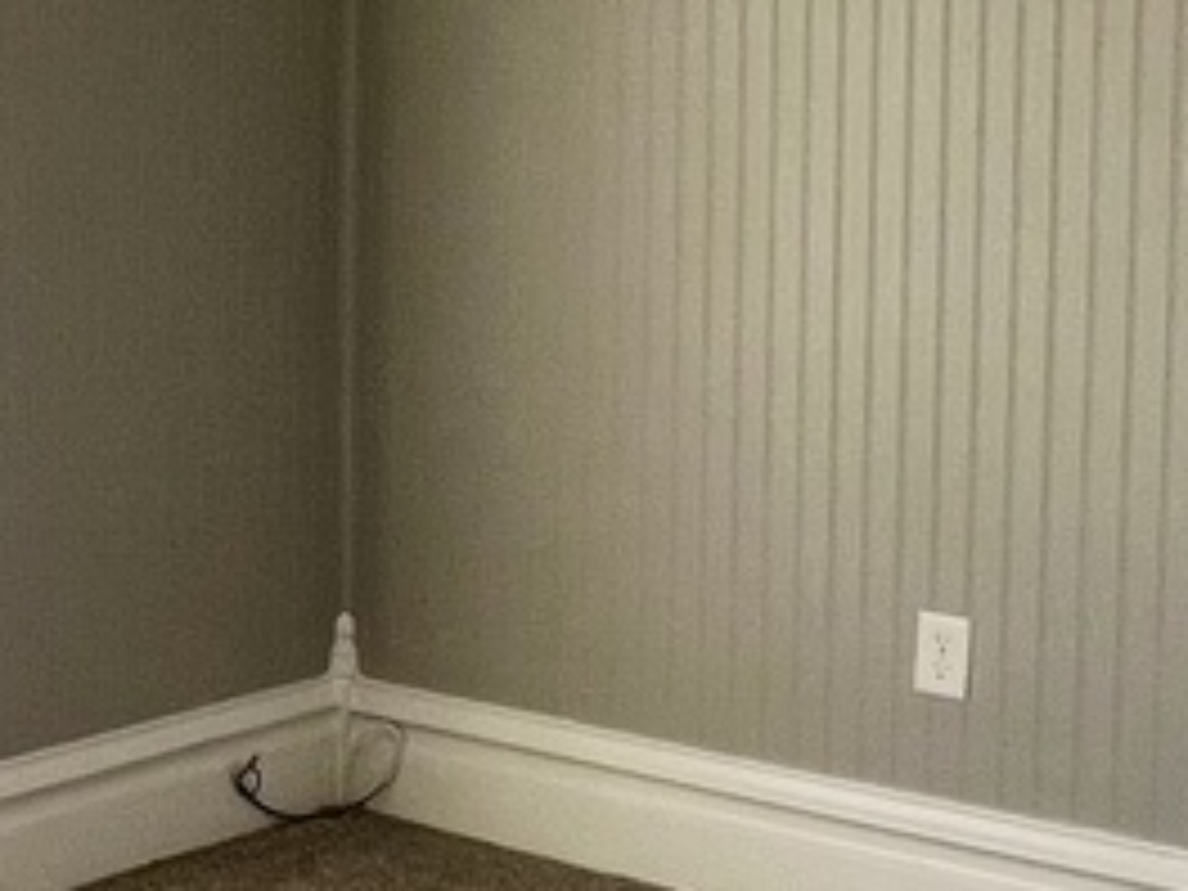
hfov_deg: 25.0
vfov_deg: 20.7
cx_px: -198
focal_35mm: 71
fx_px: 2437
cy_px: 306
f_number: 1.8
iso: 64
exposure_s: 1/120
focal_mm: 1.57
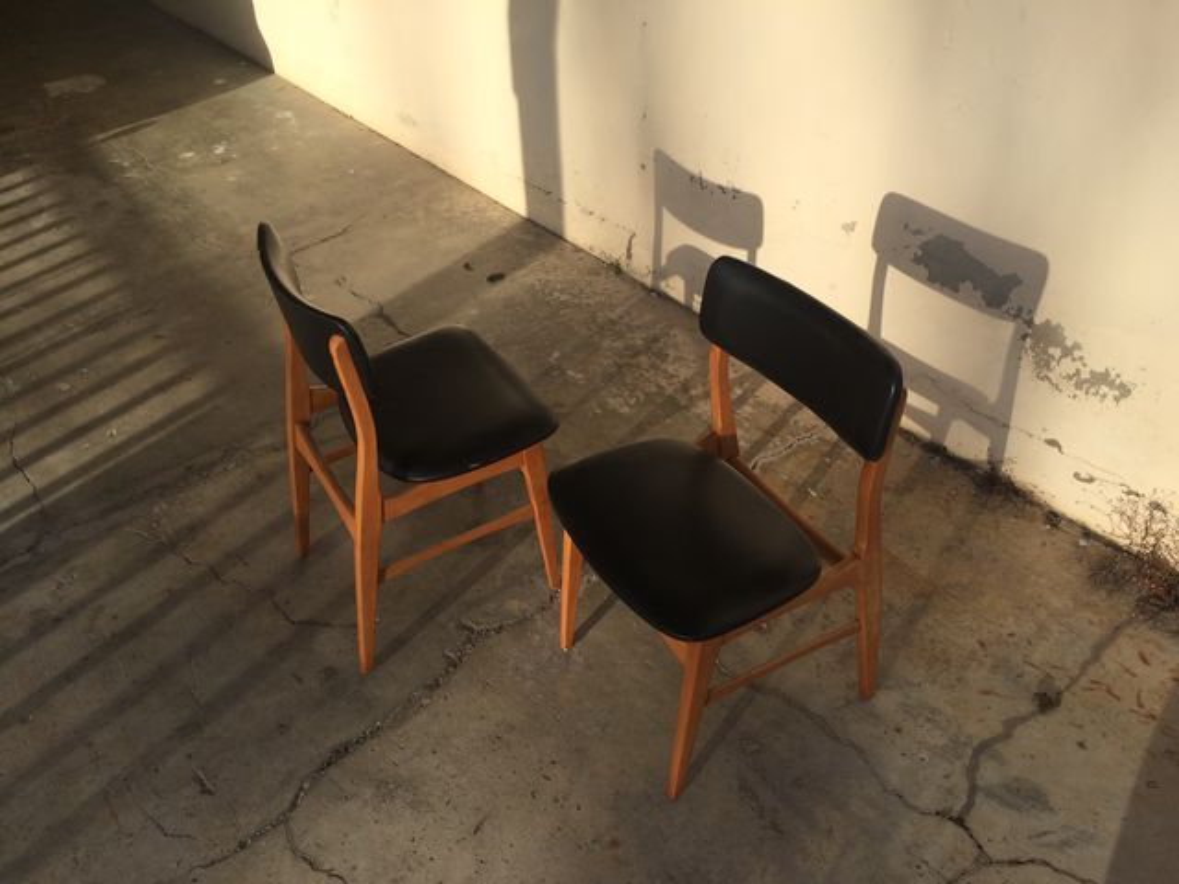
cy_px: 442
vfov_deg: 48.2
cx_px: 590
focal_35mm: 29
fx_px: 988
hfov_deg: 61.7
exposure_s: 1/1642
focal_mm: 4.15
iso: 32
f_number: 2.2
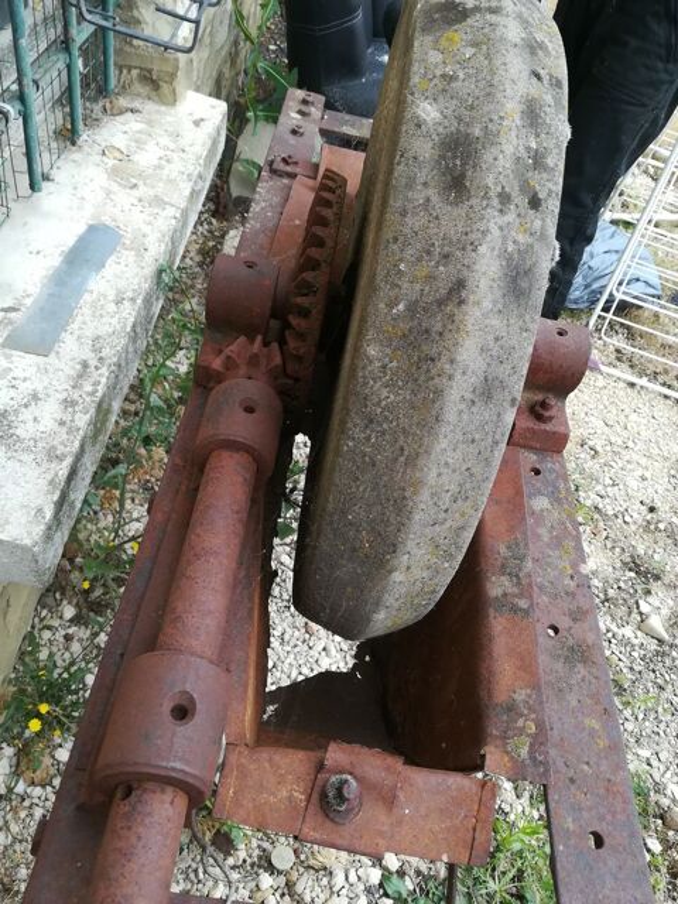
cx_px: 339
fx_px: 679
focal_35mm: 26
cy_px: 452
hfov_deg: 53.1
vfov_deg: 67.3
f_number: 2.2
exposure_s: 1/101
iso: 50
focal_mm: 3.83
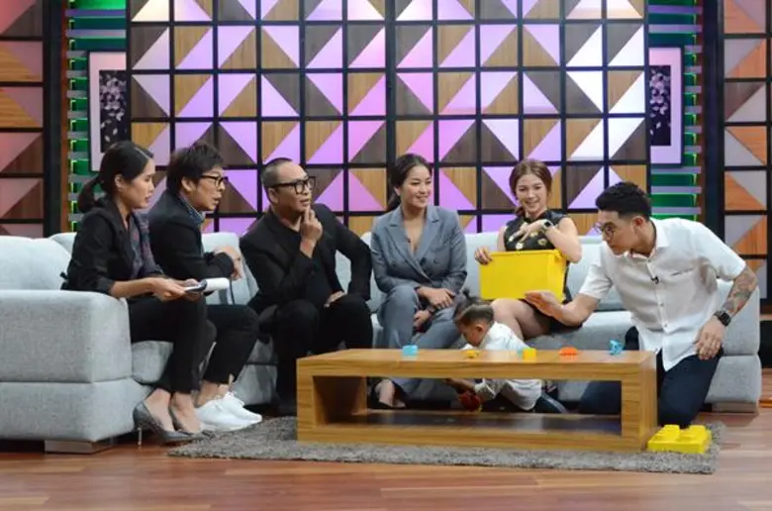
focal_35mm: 57
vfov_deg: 23.7
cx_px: 386
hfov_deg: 35.1
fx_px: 1219
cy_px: 256
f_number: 7.1
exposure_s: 1/200
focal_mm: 38
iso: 6400
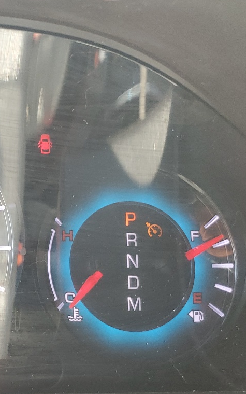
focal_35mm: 58
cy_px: 219
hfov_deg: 19.5
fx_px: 622
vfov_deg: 35.1
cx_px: -121
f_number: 1.5
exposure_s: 1/60.2
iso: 55
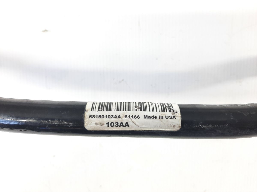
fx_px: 186
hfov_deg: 69.4
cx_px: 128
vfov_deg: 54.9
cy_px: 96
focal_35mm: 25
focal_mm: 4.6
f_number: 2
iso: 160
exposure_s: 1/50
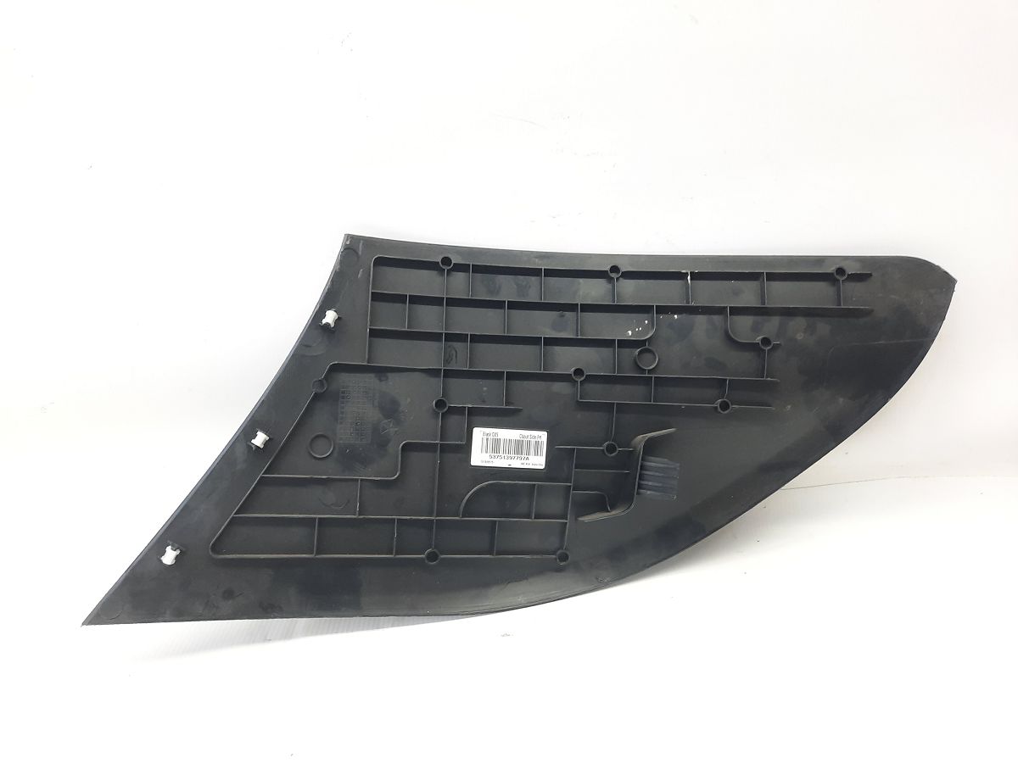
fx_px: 735
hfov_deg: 69.4
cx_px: 509
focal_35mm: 25
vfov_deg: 54.9
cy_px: 382
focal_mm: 4.6
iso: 160
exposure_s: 1/60
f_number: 2
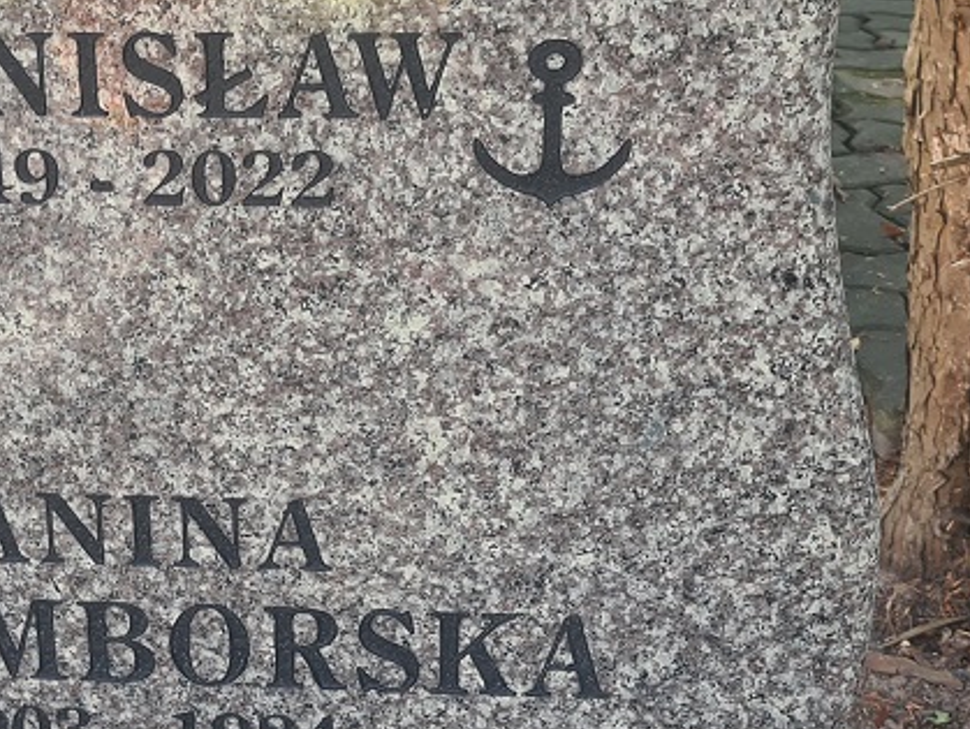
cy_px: 255
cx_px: 275
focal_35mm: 75
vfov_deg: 19.6
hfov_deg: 25.7
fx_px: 2103
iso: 50
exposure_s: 1/50
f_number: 1.8
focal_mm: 5.4
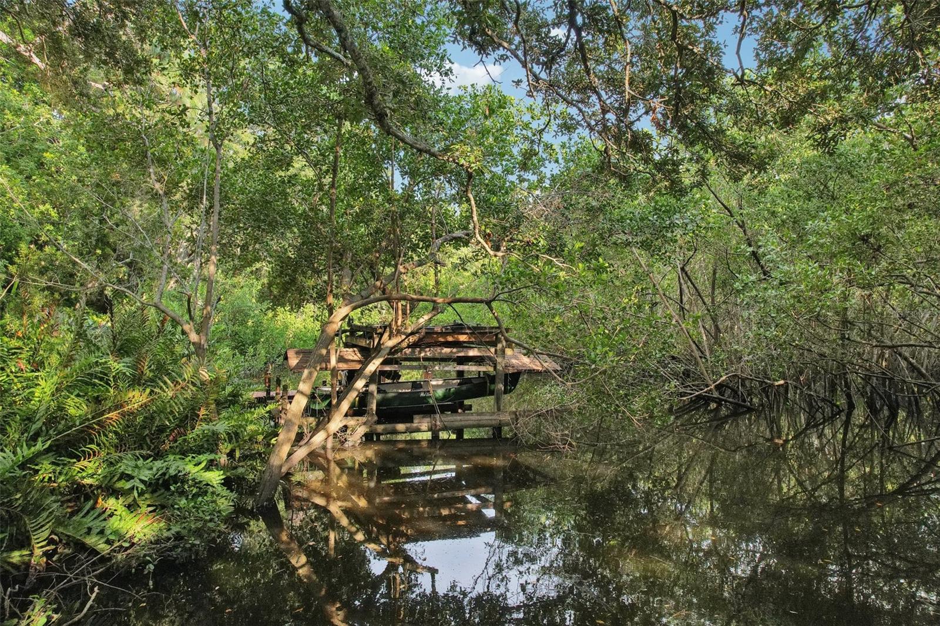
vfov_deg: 57.2
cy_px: 313
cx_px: 470
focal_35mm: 22
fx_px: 574
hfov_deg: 78.6
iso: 400
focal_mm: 8.4
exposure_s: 1/1600
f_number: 2.8
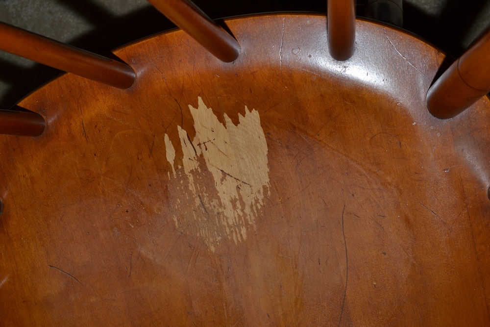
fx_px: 613
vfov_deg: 29.9
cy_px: 164
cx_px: 245
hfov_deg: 43.6
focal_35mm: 45
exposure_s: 1/60
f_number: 8
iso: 100
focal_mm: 30
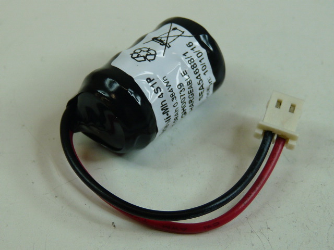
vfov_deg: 15.6
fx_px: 917
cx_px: 167
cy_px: 125
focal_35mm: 95
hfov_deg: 20.7
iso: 100
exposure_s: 1/60
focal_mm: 9.5
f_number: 3.2
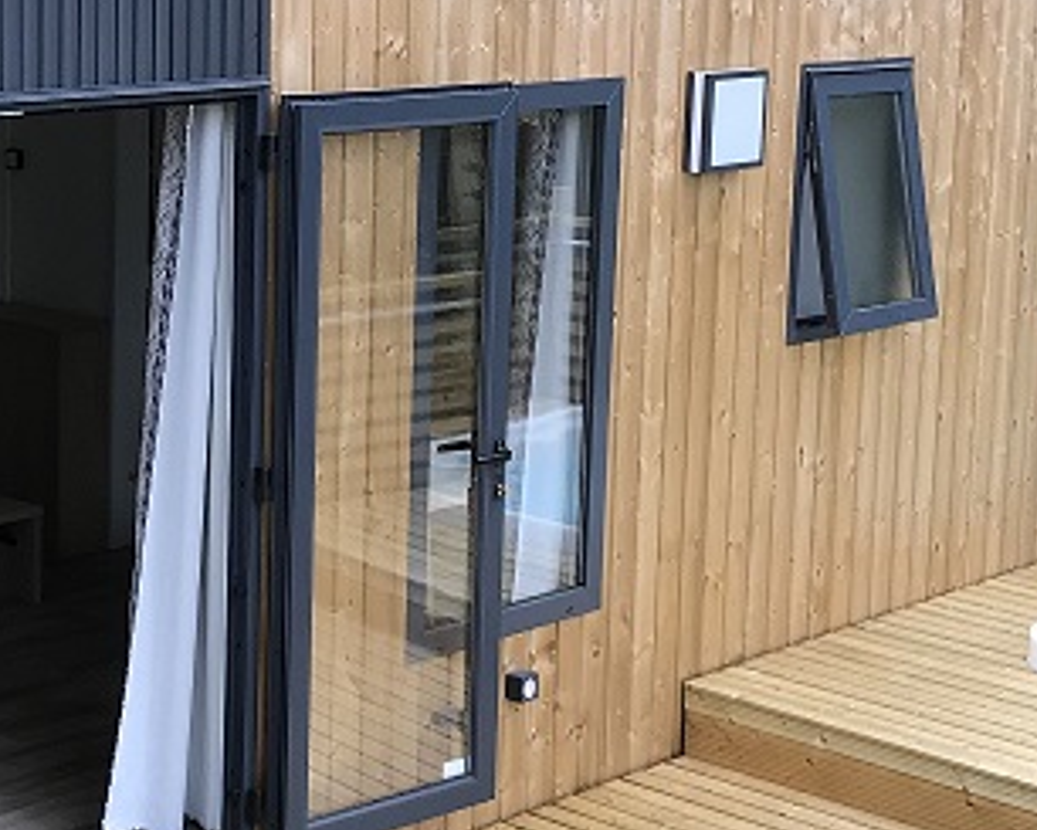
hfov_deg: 21.2
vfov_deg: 17.1
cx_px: 396
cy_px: 342
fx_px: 2763
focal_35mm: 90
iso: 20
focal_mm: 3.99
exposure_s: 1/111
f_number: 1.8
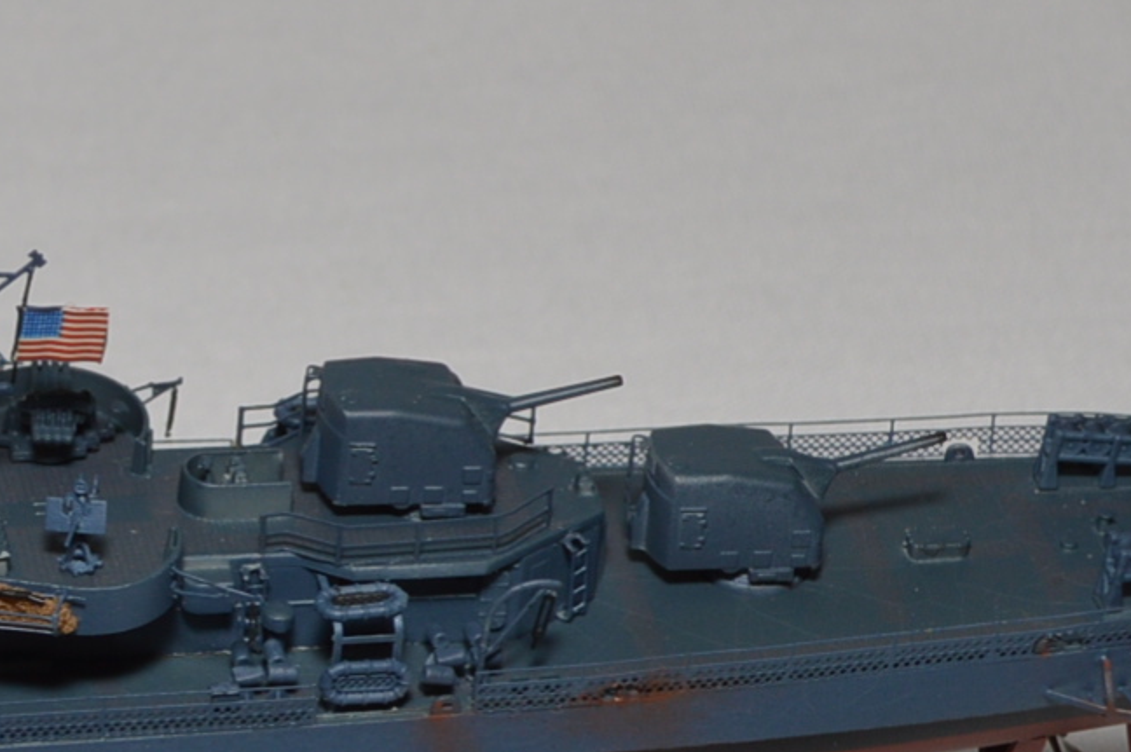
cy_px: 583
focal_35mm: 209
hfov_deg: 9.4
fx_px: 6561
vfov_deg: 6.6
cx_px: -815
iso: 100
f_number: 8
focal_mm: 30
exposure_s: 1/60
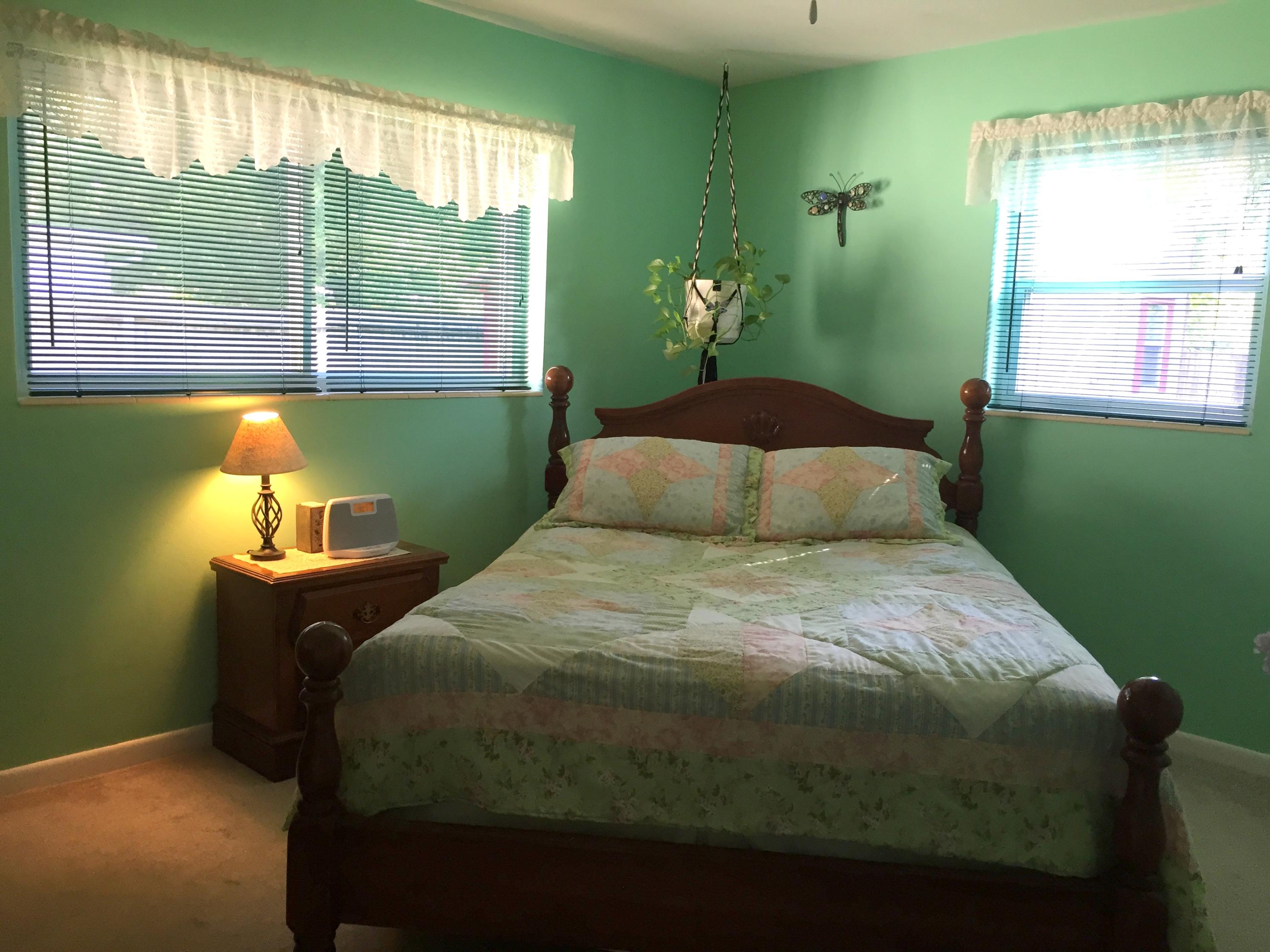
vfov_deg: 48.2
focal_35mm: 29
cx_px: 635
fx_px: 1064
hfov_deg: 61.7
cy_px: 476
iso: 32
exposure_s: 1/30
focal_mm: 4.15
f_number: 2.2
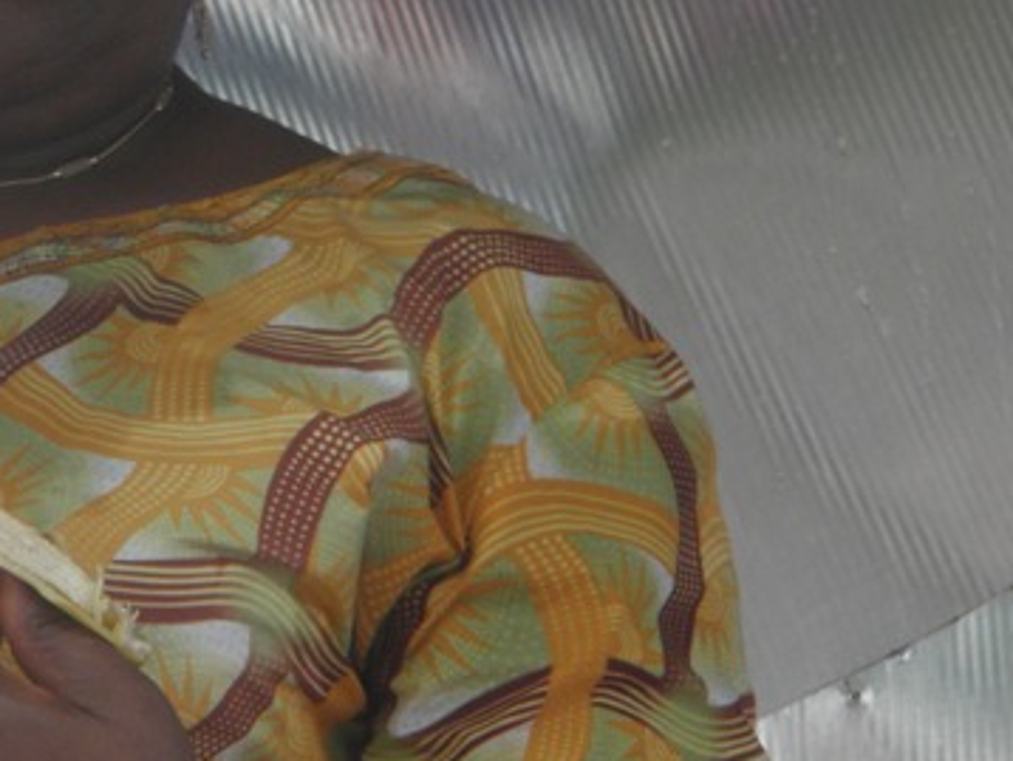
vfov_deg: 3.7
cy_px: -59
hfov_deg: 4.9
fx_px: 11772
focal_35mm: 402
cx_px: -23
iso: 125
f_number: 5.6
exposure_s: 1/200
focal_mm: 31.5
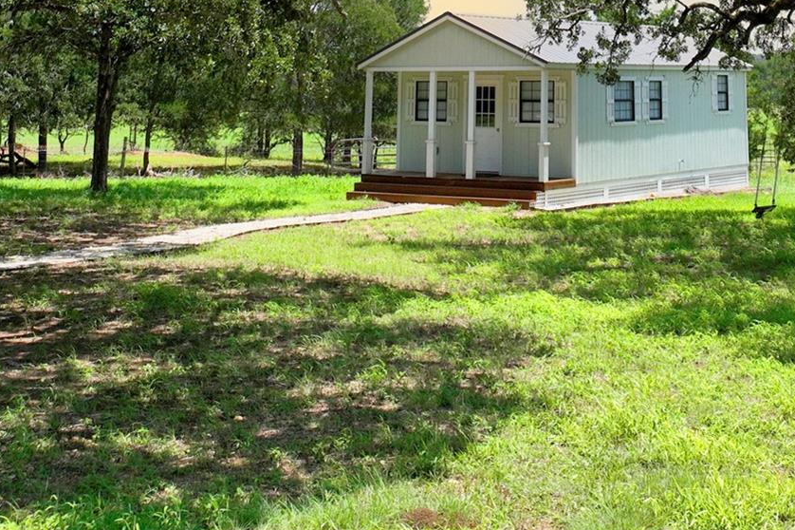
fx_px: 1346
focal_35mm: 61
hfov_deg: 32.5
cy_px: -161
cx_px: 559
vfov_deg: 20.3
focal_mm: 12.29
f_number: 2.8
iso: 130
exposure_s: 1/4000
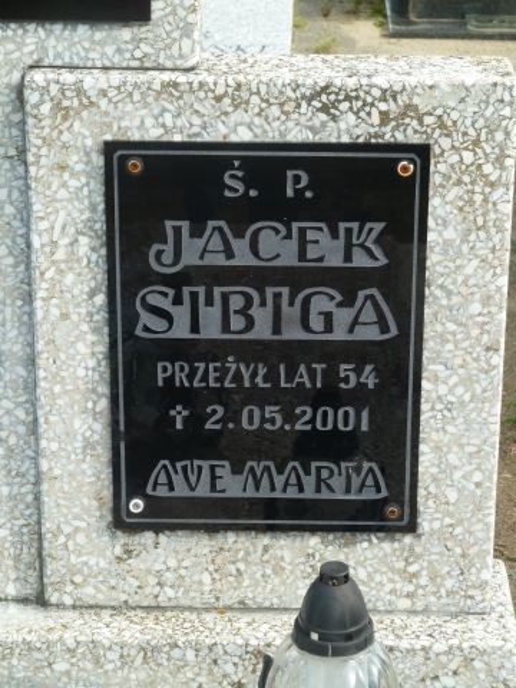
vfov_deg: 18.9
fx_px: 2067
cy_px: 344
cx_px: 258
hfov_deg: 14.2
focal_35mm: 104
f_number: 4.3
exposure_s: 1/125
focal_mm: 17
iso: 80
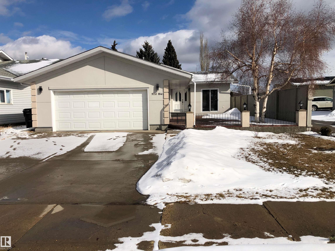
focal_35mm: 28
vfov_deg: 49.7
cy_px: 126
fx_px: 271
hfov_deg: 63.4
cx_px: 168
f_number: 1.8
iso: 25
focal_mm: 3.99
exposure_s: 1/6098
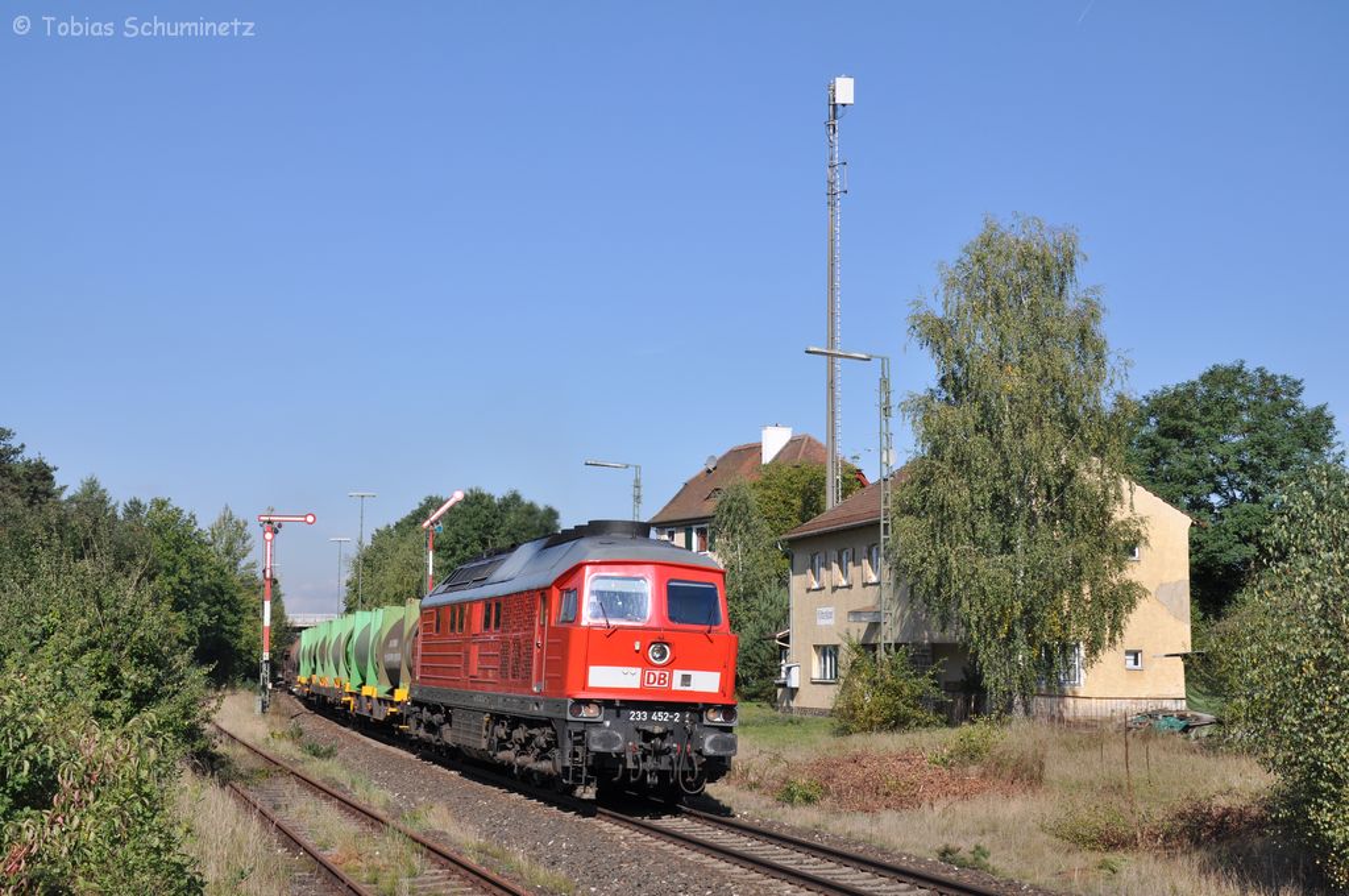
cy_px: 448
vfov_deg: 25.7
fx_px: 1965
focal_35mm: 52
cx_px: 674
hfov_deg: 37.9
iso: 200
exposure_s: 1/500
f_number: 9
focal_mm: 35
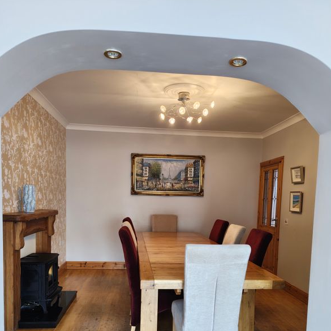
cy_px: 223
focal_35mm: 29
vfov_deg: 54.4
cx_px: 164
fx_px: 314
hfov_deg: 55.6
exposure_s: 1/50
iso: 442
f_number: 1.88
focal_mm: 5.56
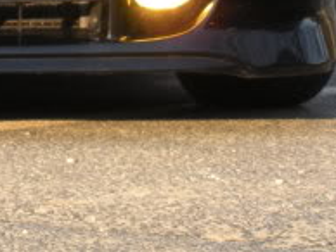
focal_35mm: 267
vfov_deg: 5.5
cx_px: -151
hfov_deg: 7.3
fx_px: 2595
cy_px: -145
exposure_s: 1/125
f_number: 4.8
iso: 172
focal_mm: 14.2
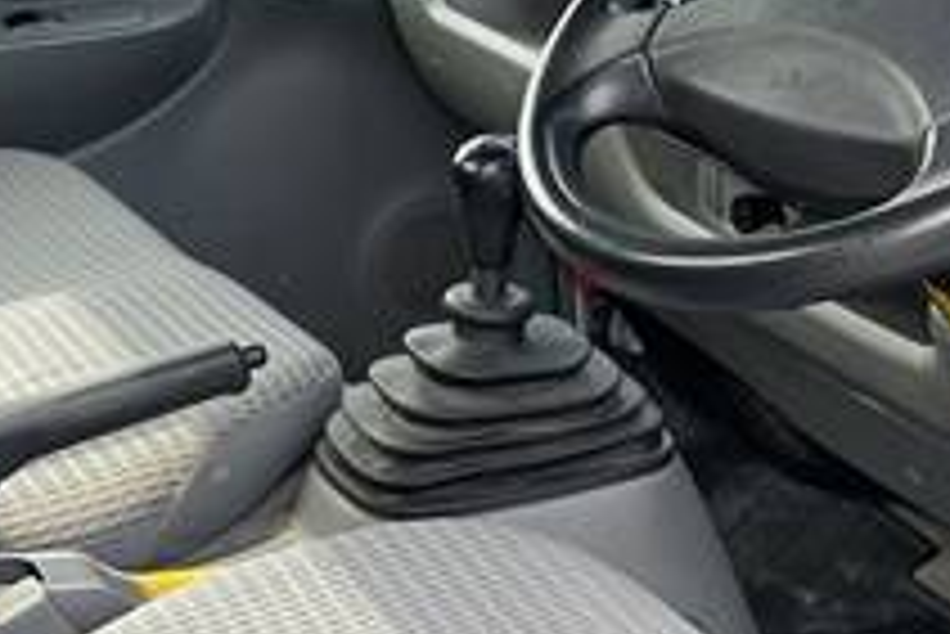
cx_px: 662
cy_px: 598
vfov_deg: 16.4
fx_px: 2165
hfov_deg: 24.6
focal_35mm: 82
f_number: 1.6
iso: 32
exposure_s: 1/304
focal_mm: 4.2
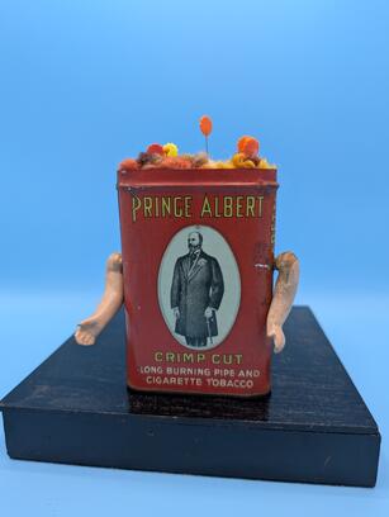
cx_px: 194
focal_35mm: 24
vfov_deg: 71.5
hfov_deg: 56.9
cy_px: 258
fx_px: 359
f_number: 1.68
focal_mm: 6.9
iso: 48
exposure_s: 1/261
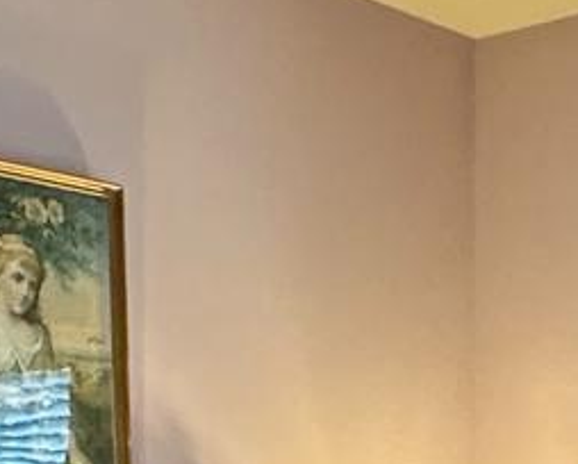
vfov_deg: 12.1
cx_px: 639
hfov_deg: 16.9
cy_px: 1005
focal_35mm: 110
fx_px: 1885
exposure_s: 1/60
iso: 320
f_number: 2.2
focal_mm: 2.22
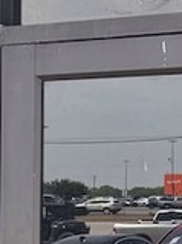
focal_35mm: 163
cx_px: 121
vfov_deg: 12.0
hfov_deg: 9.1
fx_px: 1144
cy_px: 229
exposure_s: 1/832
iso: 80
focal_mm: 6.76
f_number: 1.78
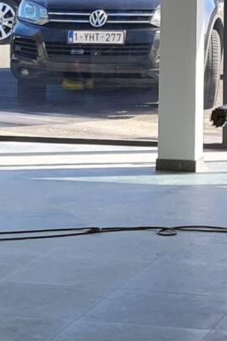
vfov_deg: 11.3
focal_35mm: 162
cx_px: 215
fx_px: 1532
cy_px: -377
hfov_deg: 8.4
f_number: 1.8
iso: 50
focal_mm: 7
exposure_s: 1/119
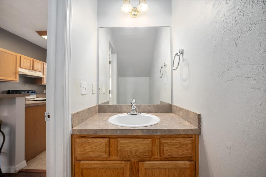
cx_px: 133
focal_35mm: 14
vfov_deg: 81.2
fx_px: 103
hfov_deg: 104.3
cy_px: 88
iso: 250
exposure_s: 1/6
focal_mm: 14
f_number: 7.1
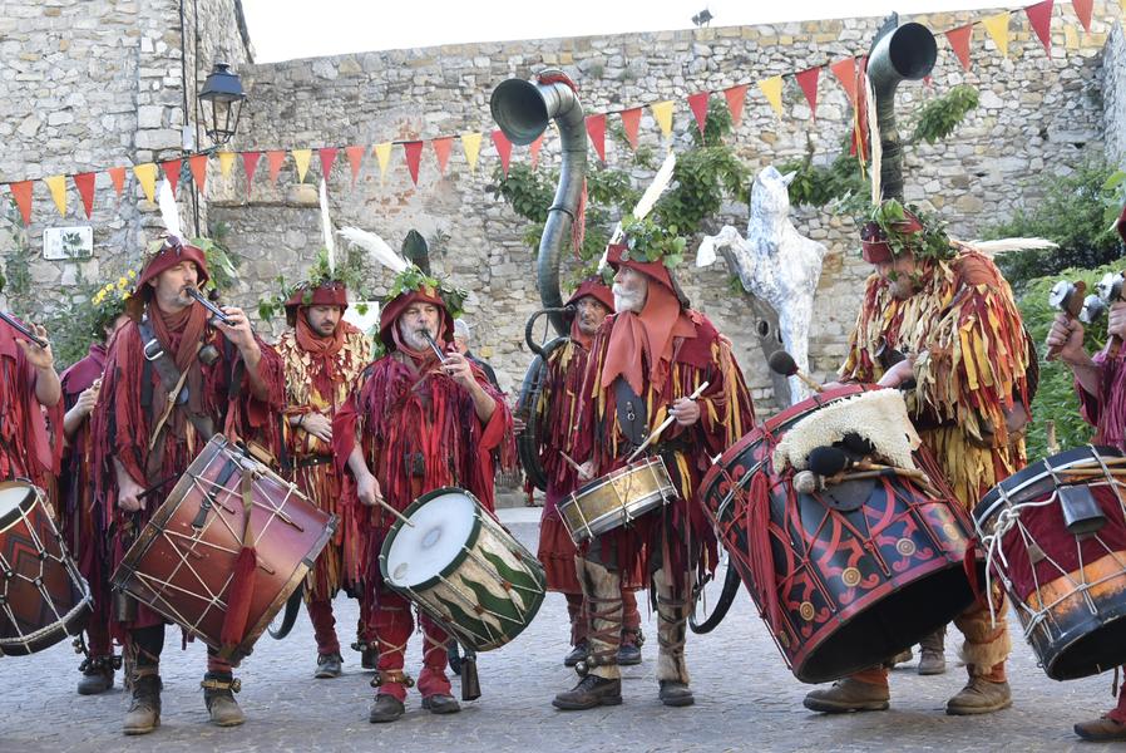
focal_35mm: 57
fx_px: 1784
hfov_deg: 35.0
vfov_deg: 23.8
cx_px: 563
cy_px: 376
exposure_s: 1/125
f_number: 5.6
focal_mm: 38
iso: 400
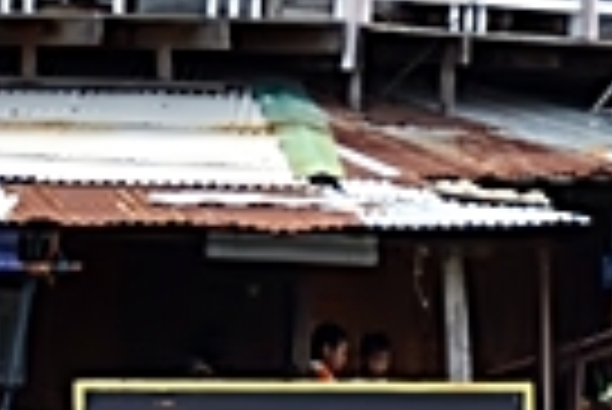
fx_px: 12304
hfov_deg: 2.8
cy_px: 178
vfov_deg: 1.9
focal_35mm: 723
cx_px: 1120
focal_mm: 82
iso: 100
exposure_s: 1/320
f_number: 5
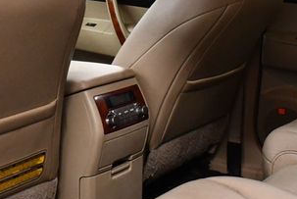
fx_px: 628
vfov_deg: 17.8
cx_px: 118
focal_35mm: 76
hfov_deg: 26.6
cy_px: 28
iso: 3200
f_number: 3.5
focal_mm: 18
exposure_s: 1/125
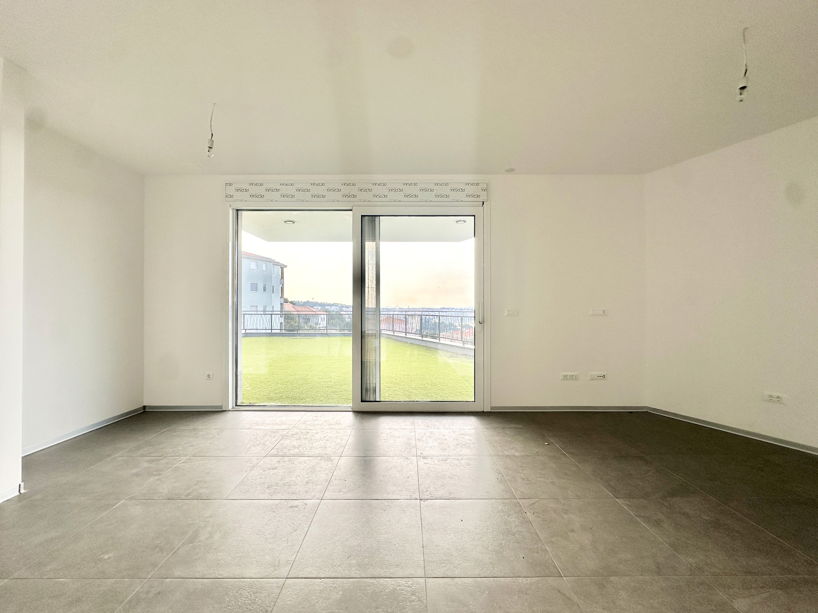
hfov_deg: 102.1
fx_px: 331
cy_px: 306
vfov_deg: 85.7
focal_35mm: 14
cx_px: 409
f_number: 2.2
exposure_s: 1/410
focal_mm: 2.22
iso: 40
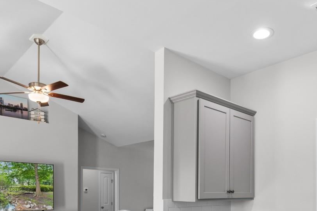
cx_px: 188
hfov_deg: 61.5
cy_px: 188
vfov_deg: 40.5
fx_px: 264
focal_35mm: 30
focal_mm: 10
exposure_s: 1/8
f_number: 4.5
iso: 100
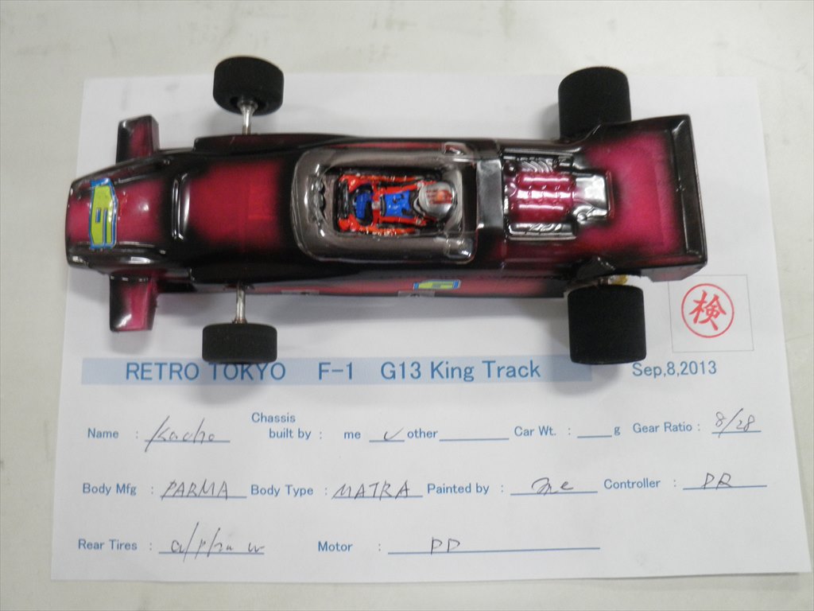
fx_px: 658
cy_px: 306
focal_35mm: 28
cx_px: 407
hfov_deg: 63.4
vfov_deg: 49.7
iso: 200
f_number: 3.2
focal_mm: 5
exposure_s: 1/20
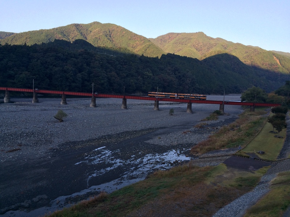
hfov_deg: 61.7
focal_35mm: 29
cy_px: 108
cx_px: 145
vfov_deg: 48.2
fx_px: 243
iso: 32
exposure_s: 1/348
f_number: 2.2
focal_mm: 4.15
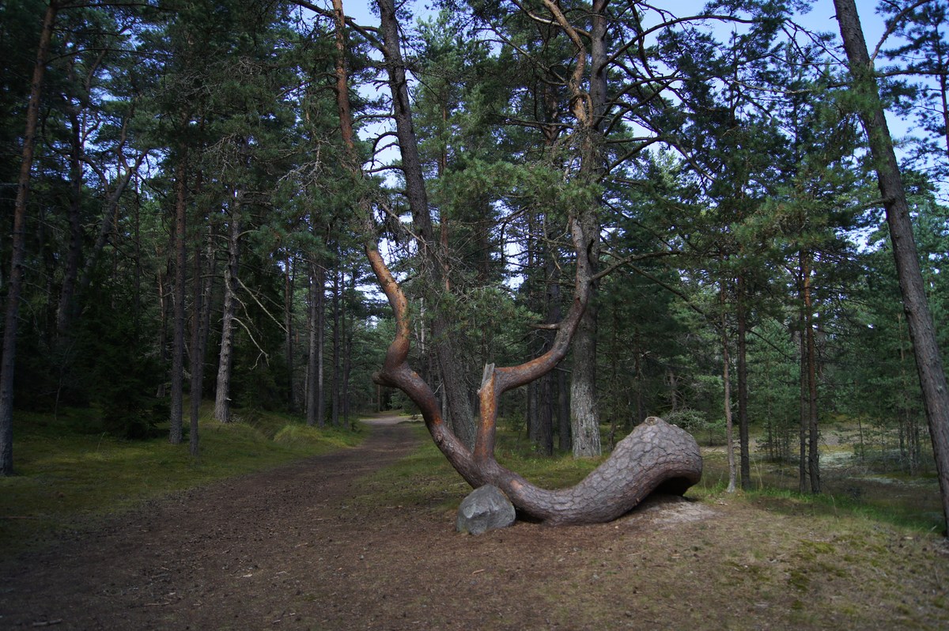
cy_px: 316
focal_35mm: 27
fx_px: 711
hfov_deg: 67.4
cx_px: 474
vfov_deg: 47.9
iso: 100
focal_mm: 18
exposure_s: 1/320
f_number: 3.5
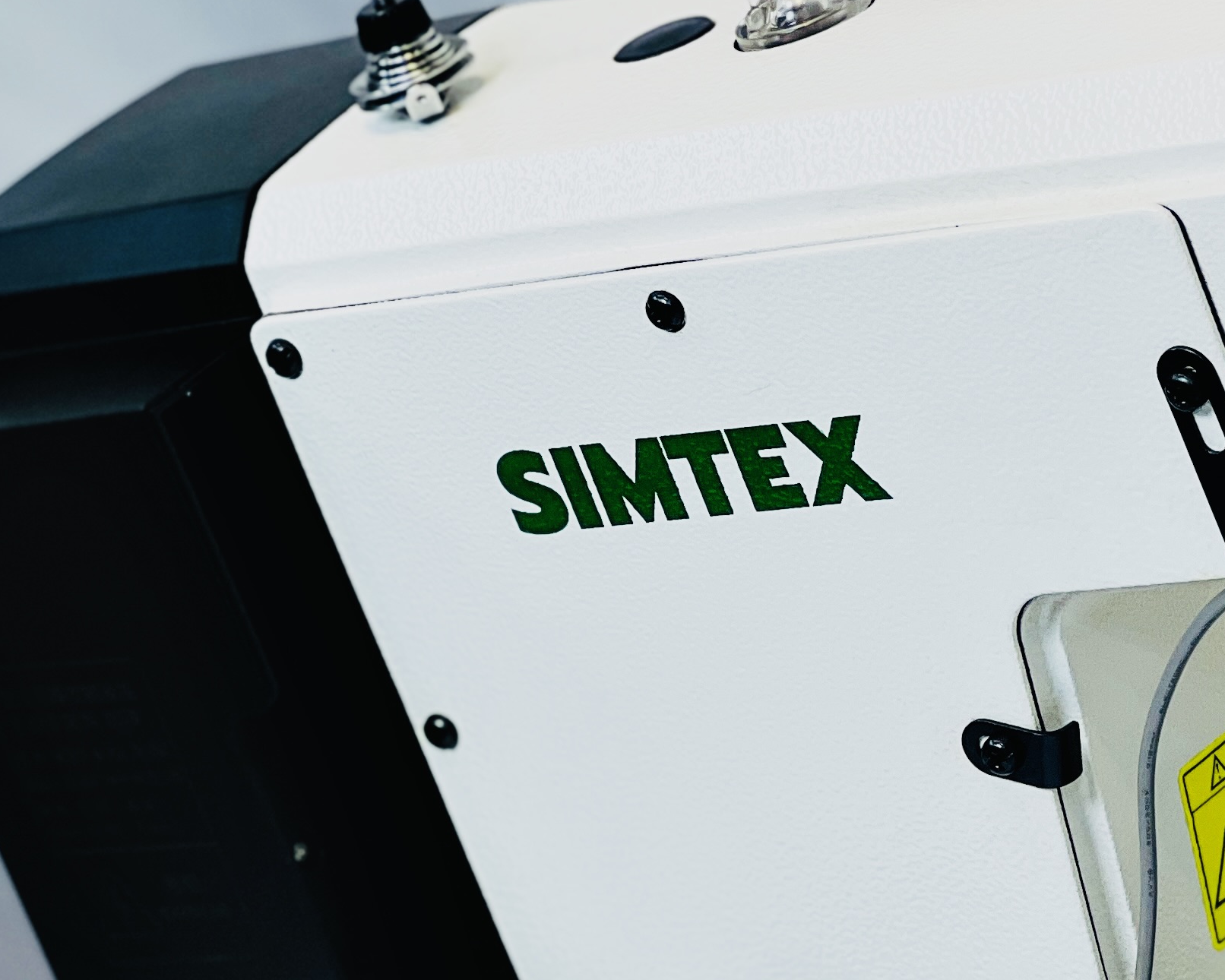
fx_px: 6817
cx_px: 1296
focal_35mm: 188
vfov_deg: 8.2
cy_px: 561
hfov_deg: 10.2
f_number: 2.8
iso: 50
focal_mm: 9
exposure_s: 1/100
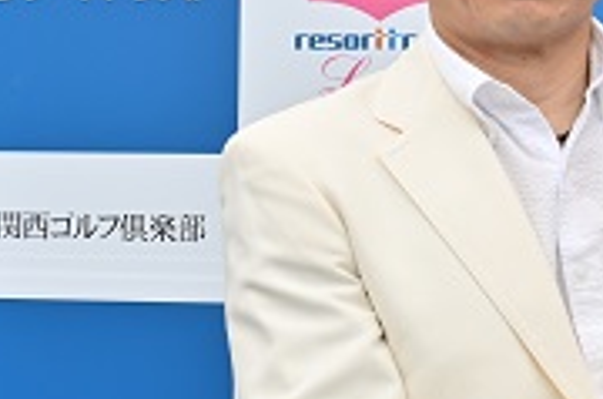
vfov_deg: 9.1
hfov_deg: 12.8
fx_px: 2506
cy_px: 205
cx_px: 988
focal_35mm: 150
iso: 200
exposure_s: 1/400
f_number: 7.1
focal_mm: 45
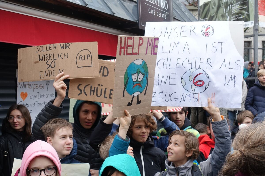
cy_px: 88
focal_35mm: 56
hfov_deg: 35.6
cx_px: 132
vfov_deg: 24.2
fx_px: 412
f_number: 4
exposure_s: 1/320
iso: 400
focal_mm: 20.43
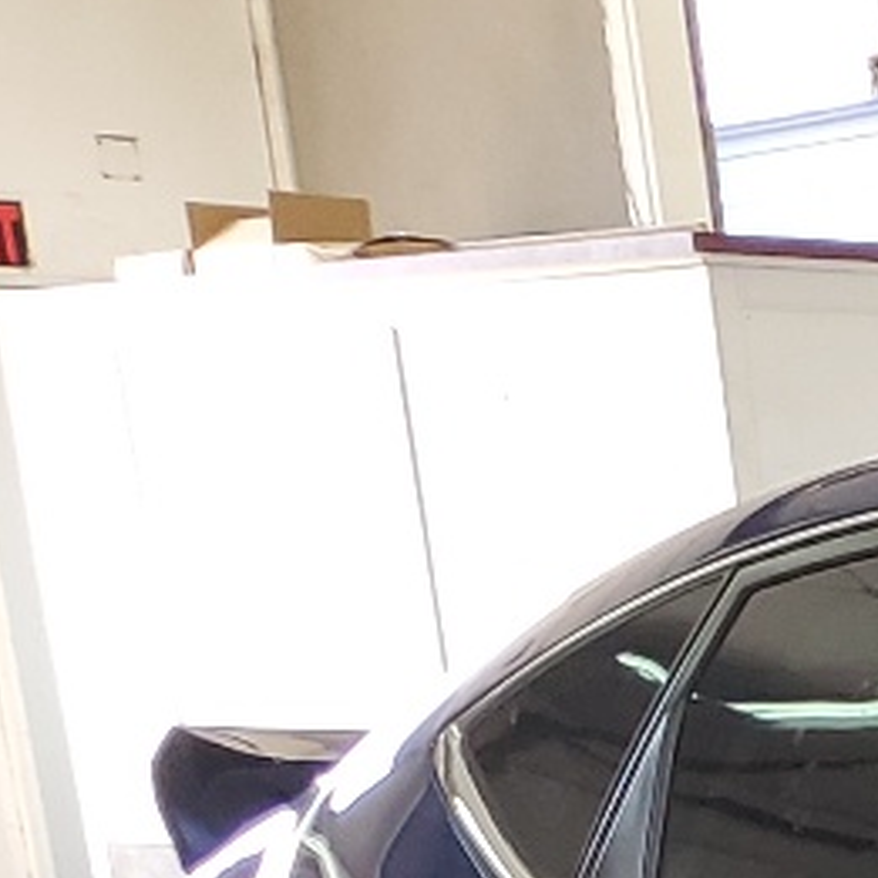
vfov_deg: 11.3
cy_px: 1719
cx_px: 2503
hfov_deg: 9.9
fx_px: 4046
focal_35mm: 141
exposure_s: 1/120
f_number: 1.5
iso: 61
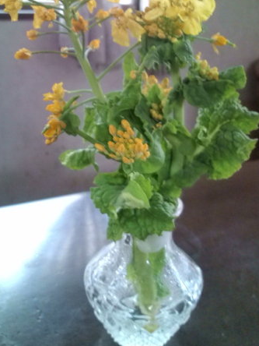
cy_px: 158
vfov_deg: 51.3
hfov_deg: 39.7
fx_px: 359
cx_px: 126
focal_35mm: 36
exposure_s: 1/3.85
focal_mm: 3.3
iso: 131
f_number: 2.8
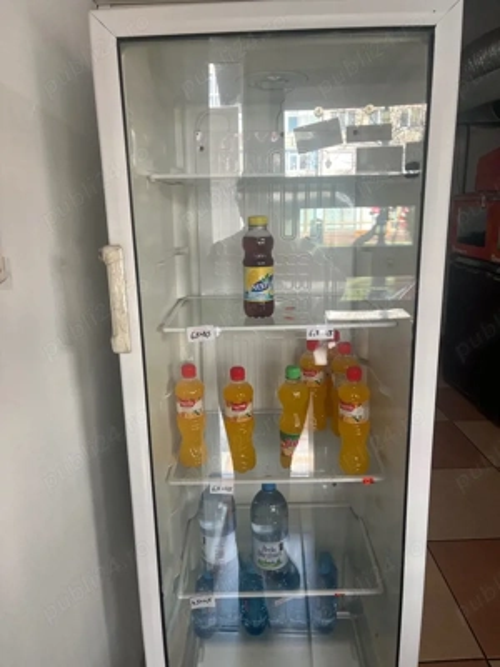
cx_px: 250
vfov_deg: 67.3
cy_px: 334
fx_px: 501
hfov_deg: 53.1
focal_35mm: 26
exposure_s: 1/100
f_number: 1.6
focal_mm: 5.1
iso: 80
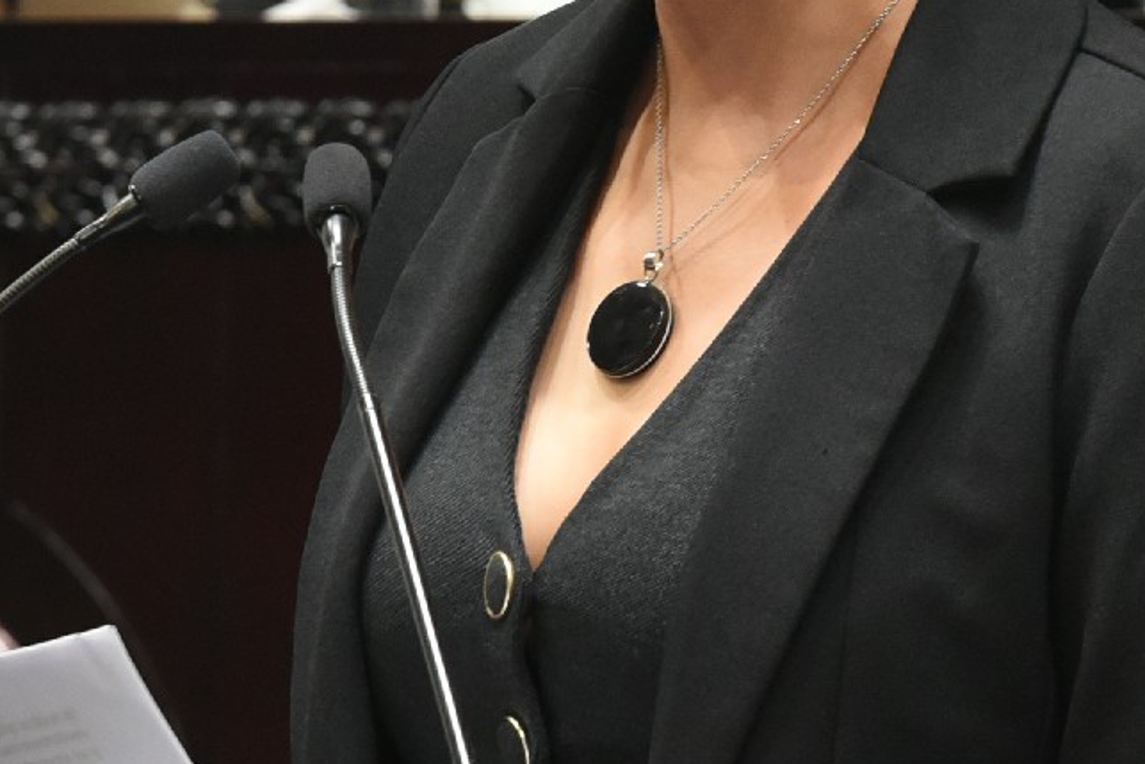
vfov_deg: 1.8
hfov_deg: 2.8
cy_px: -50
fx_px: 23763
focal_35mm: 747
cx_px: 652
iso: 2500
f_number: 6.3
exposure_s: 1/80
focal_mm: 200
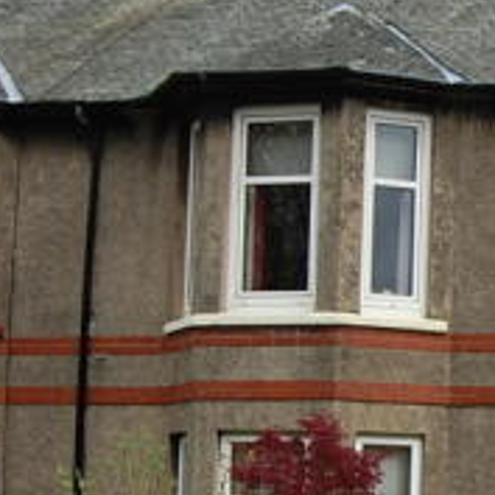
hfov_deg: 12.7
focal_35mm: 132
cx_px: 699
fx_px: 2136
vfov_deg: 13.2
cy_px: 389
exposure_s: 1/250
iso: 200
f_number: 8
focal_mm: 28
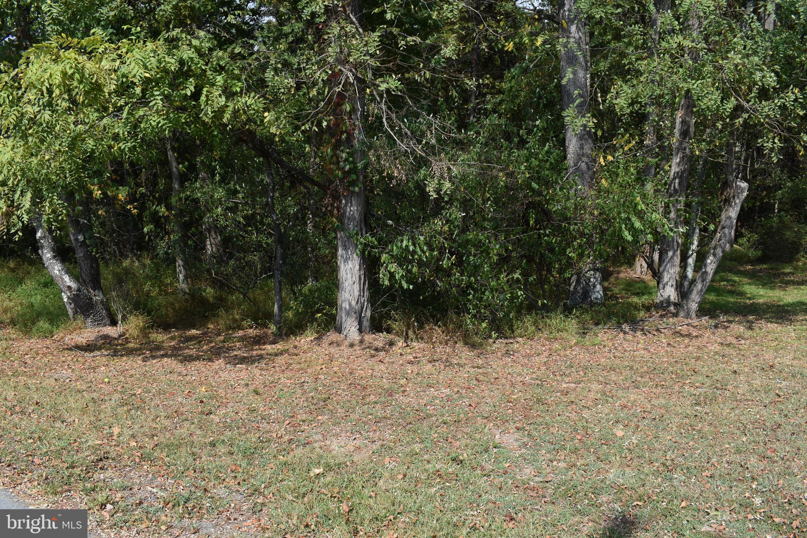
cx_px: 404
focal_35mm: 32
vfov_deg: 41.7
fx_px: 706
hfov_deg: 59.5
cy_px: 269
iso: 200
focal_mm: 21
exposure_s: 1/320
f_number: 9
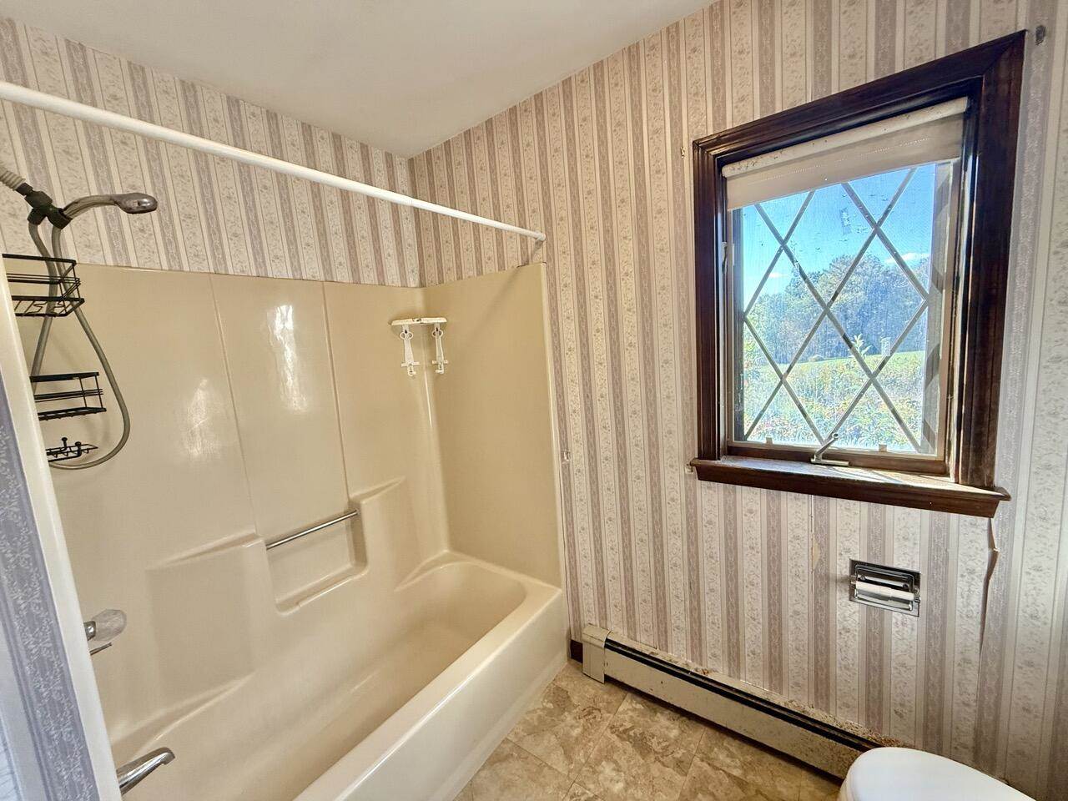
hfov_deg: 102.1
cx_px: 534
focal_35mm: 14
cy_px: 400
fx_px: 432
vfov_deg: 85.7
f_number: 2.2
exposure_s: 1/99
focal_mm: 2.22
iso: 250
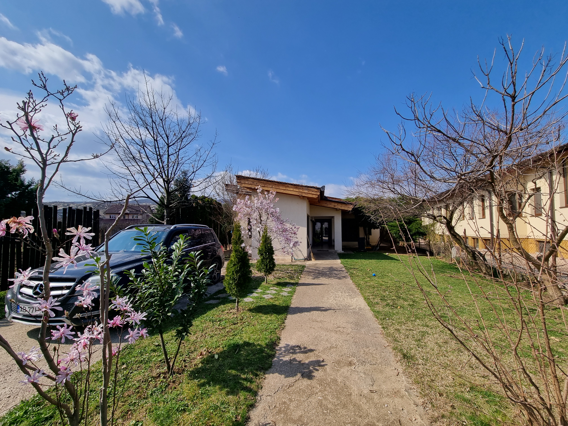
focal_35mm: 13
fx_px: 213
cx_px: 284
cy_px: 213
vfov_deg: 89.9
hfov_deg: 106.2
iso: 50
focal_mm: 2.2
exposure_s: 1/1800
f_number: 2.2
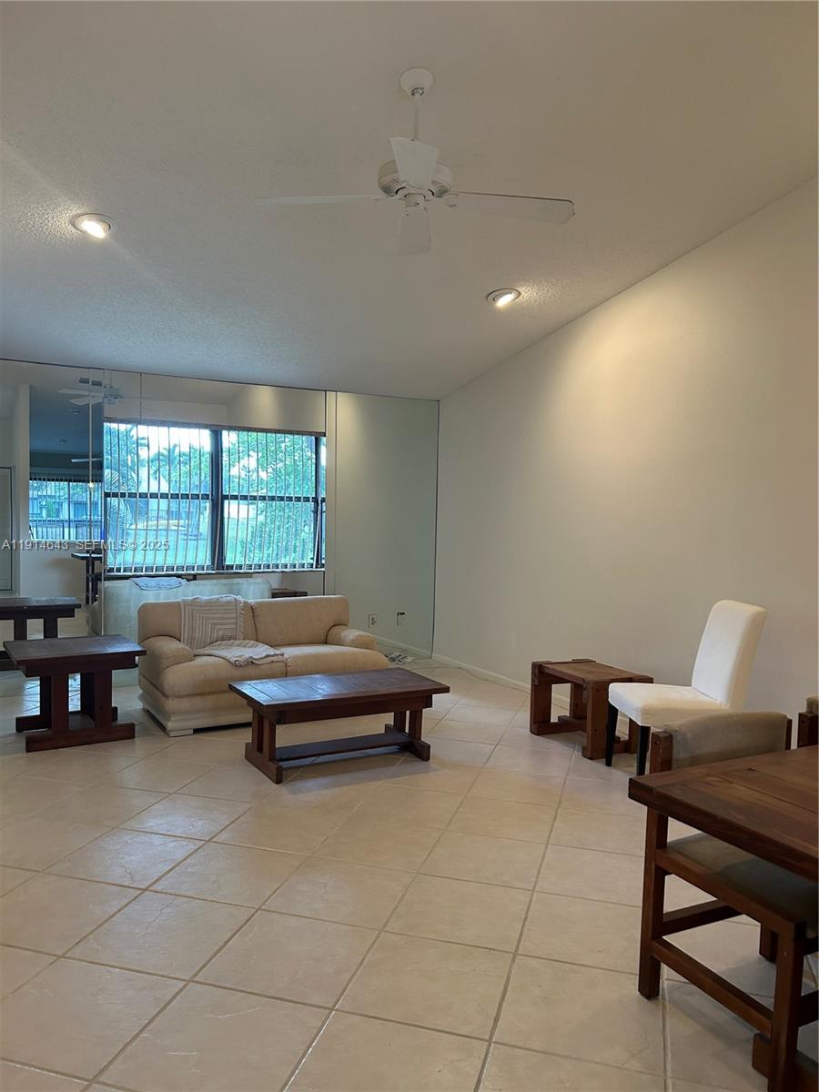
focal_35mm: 26
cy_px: 546
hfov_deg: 53.1
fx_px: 820
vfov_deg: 67.3
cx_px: 410
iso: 100
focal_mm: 5.7
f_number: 1.5
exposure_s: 1/120
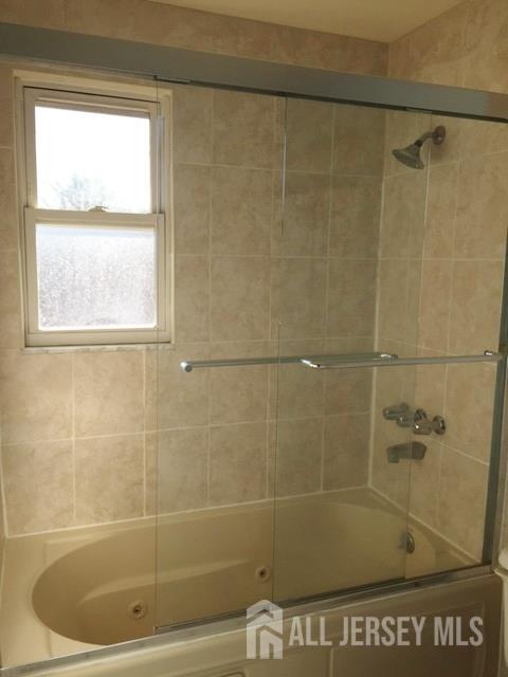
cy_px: 338
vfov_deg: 61.7
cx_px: 254
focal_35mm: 29
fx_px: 567
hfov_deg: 48.2
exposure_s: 1/347
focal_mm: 4.15
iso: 32
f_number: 2.2
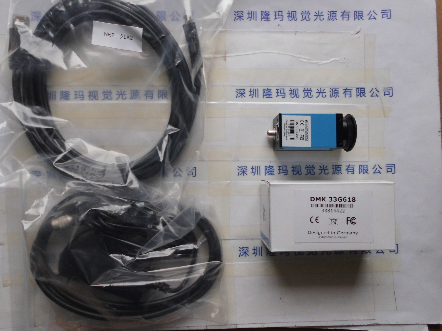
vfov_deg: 53.1
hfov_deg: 67.3
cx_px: 221
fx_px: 332
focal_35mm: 26
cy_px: 166
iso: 100
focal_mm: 4.6
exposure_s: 1/112
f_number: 3.2
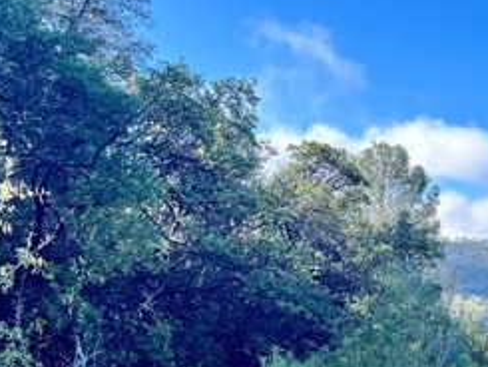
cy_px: 351
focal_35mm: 68
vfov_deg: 21.0
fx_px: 959
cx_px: 472
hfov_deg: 27.2
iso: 50
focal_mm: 5.7
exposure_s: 1/1698
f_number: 1.5
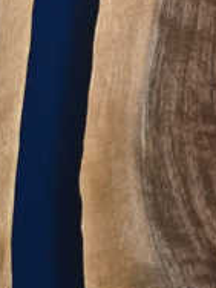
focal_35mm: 147
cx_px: 385
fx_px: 1223
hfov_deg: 9.6
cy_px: -191
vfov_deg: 12.5
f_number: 1.8
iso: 1250
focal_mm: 5.4
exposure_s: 1/60
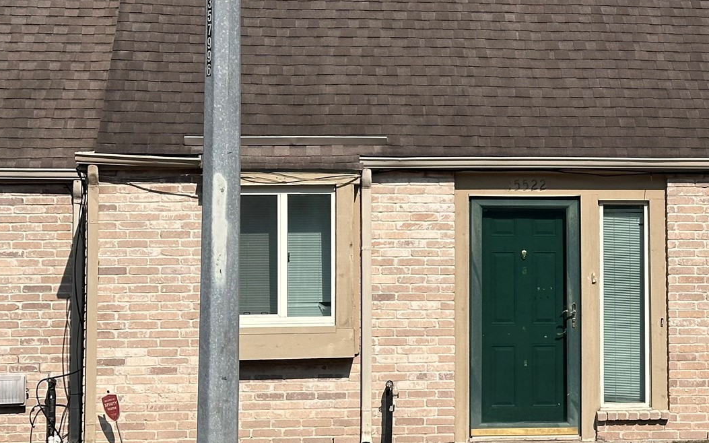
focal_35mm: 99
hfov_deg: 20.5
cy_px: 224
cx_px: 648
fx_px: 1913
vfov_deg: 13.2
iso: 64
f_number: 1.78
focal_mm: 6.86
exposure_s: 1/5882
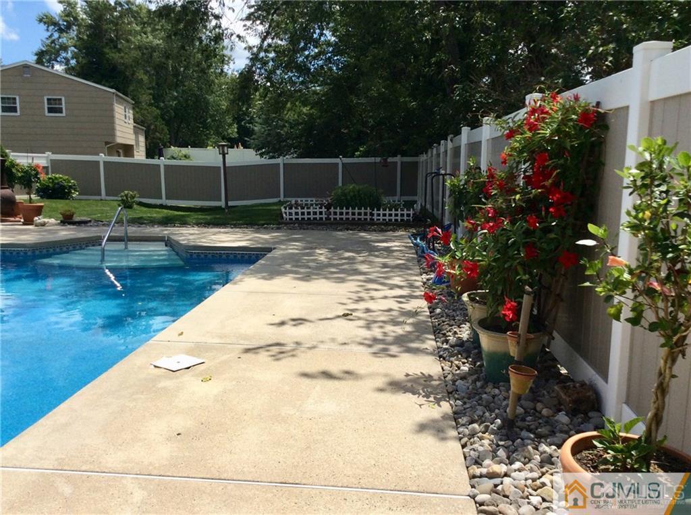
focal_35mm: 32
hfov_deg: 56.9
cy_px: 258
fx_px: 638
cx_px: 346
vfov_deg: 44.0
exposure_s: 1/1845
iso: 32
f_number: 2.4
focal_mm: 3.3
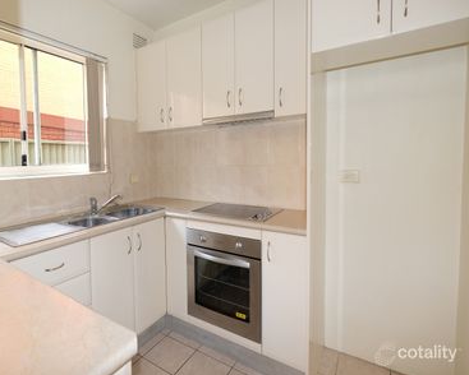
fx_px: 250
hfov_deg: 84.8
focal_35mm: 18
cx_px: 178
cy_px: 179
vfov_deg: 73.8
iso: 800
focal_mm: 10
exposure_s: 1/30
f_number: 4
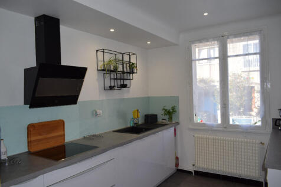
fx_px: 211
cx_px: 140
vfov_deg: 47.9
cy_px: 94
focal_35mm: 27
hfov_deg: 67.4
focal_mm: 18
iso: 280
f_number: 5.6
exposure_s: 1/125
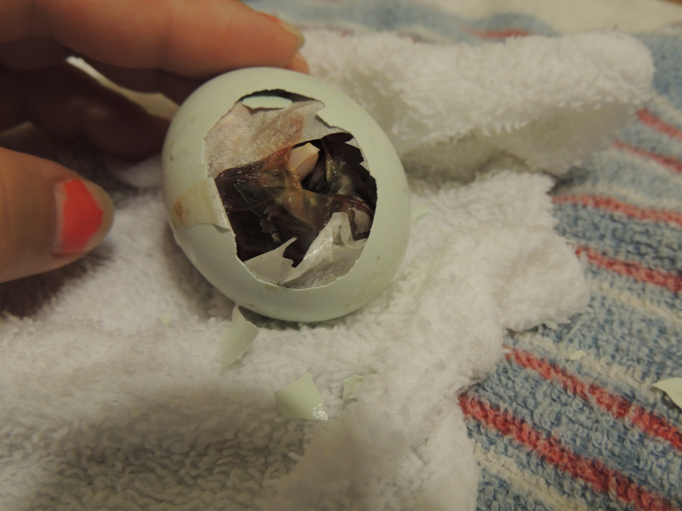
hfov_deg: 55.4
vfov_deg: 42.9
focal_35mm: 33
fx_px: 650
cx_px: 341
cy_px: 256
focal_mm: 5.8
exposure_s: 1/25
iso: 400
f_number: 3.2
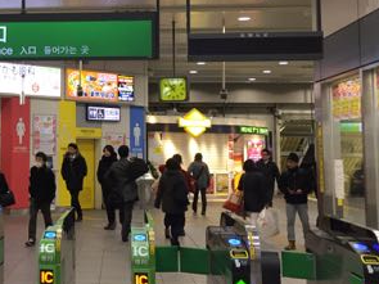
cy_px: 76
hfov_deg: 29.2
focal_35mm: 63
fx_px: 689
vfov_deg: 23.1
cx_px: 19
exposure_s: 1/30
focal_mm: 4.15
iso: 64
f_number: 2.2
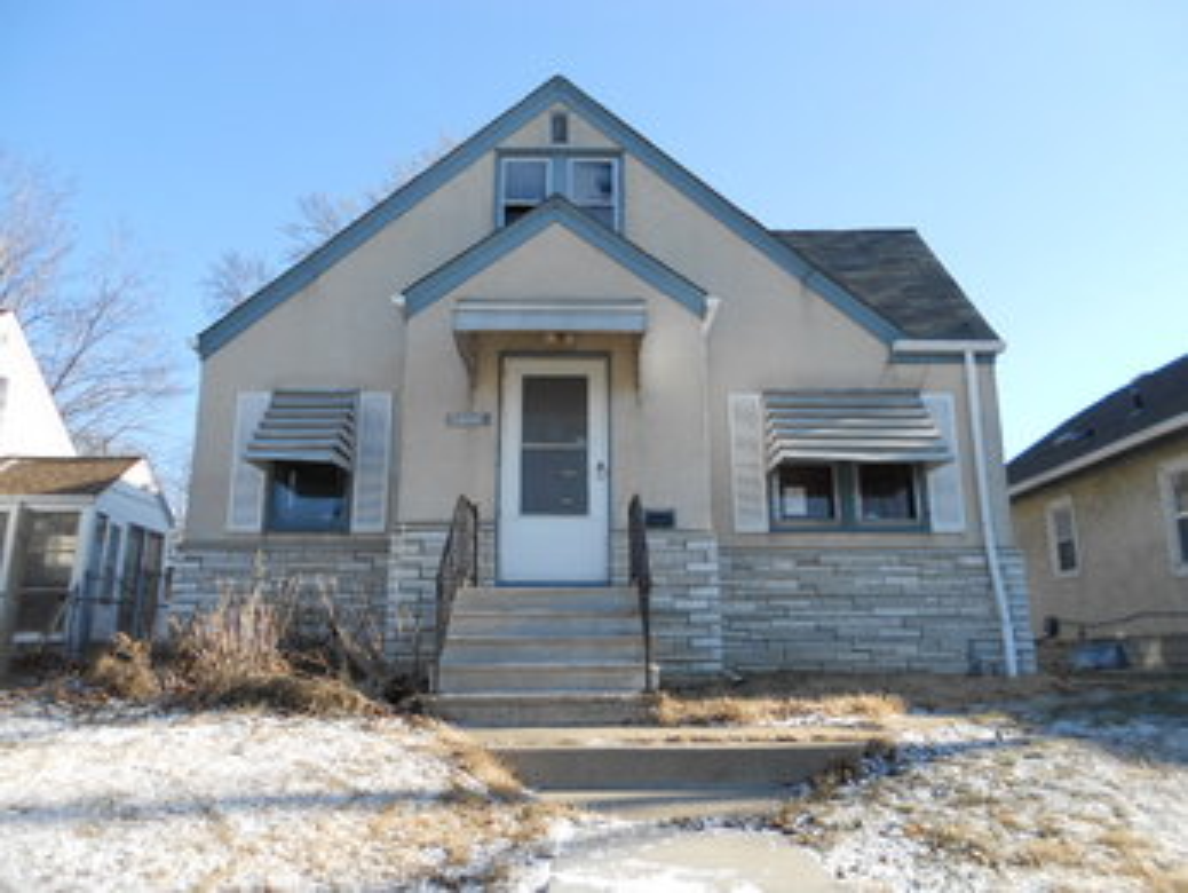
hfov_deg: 67.3
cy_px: 446
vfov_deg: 53.1
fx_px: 893
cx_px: 594
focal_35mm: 26
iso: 80
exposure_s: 1/400
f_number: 3.2
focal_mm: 4.6
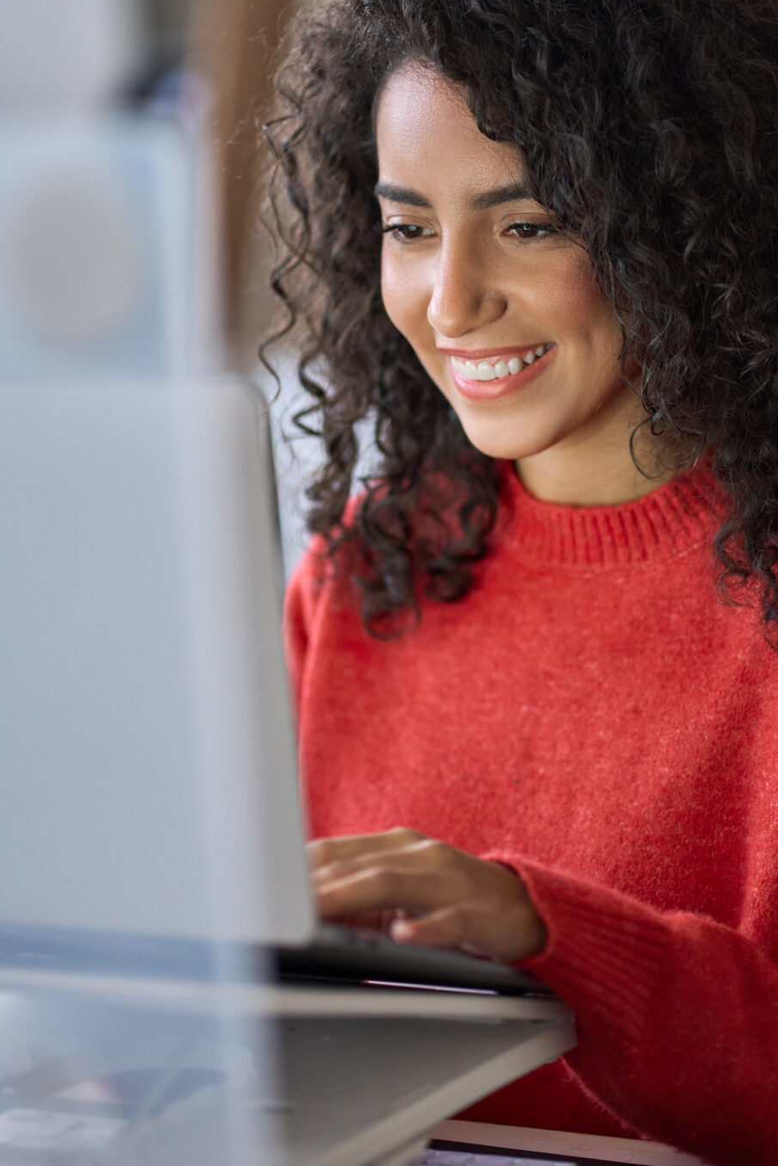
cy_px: 467
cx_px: 502
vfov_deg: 18.1
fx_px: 3662
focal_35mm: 113
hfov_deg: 12.1
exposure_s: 1/200
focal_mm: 85
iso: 800
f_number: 2
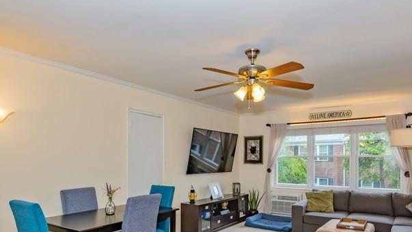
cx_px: 220
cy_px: 170
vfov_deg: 44.6
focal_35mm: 25
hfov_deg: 74.0
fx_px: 273
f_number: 8
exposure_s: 1/80
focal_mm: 16
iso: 250
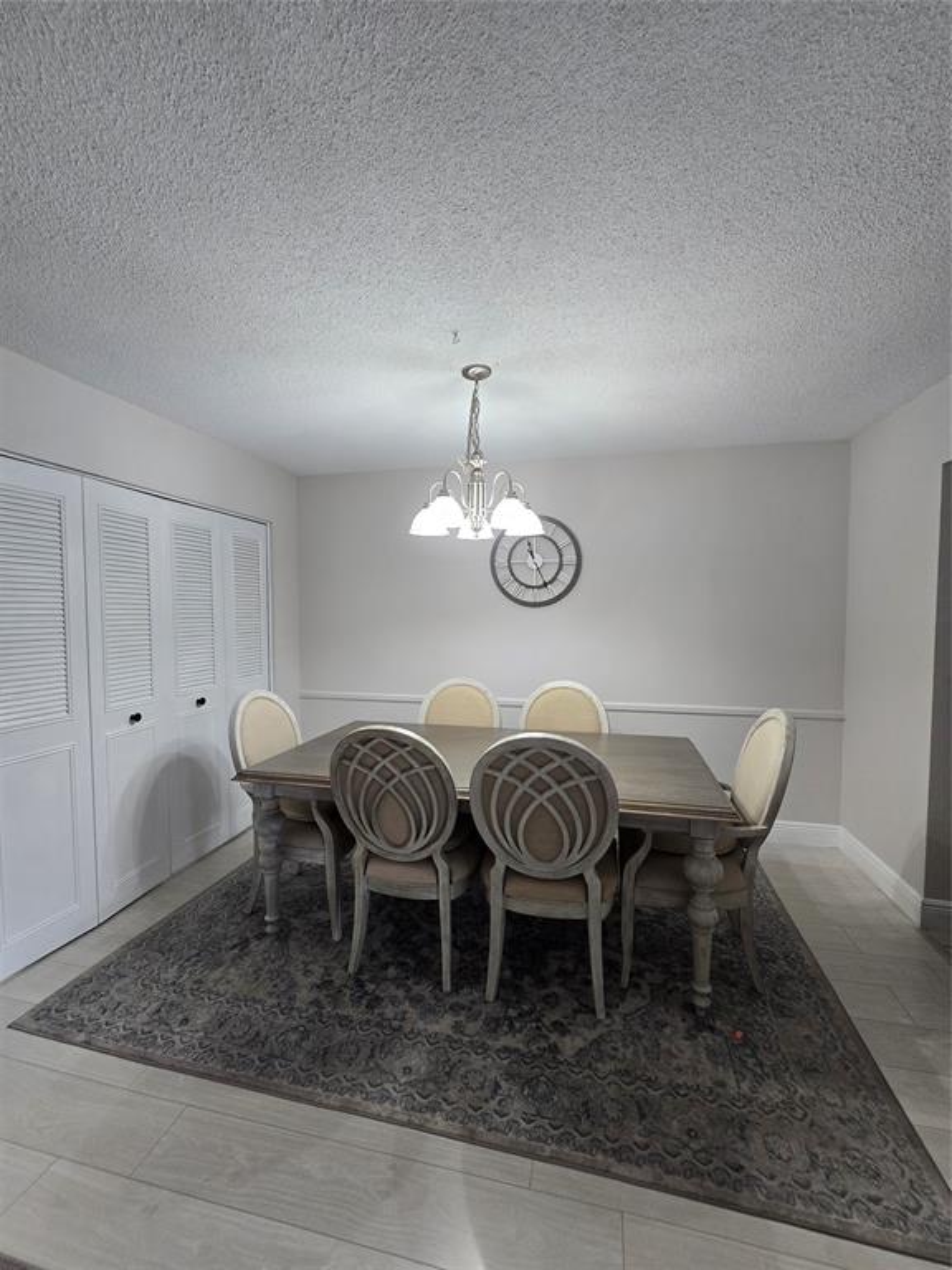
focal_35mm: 13
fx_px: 477
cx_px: 476
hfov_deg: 89.9
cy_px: 635
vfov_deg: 106.2
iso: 200
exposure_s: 1/60
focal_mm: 2.2
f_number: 2.2
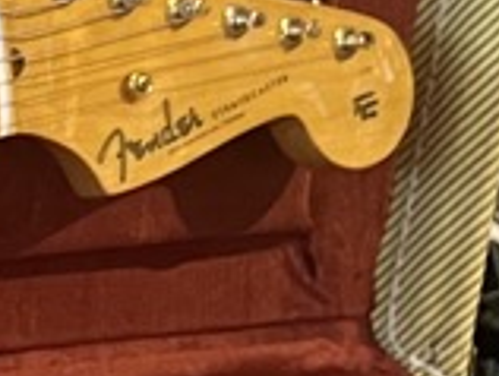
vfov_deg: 7.5
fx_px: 2844
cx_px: -1172
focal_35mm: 197
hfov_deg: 8.0
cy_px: 528
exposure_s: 1/60
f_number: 1.6
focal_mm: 5.1
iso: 250
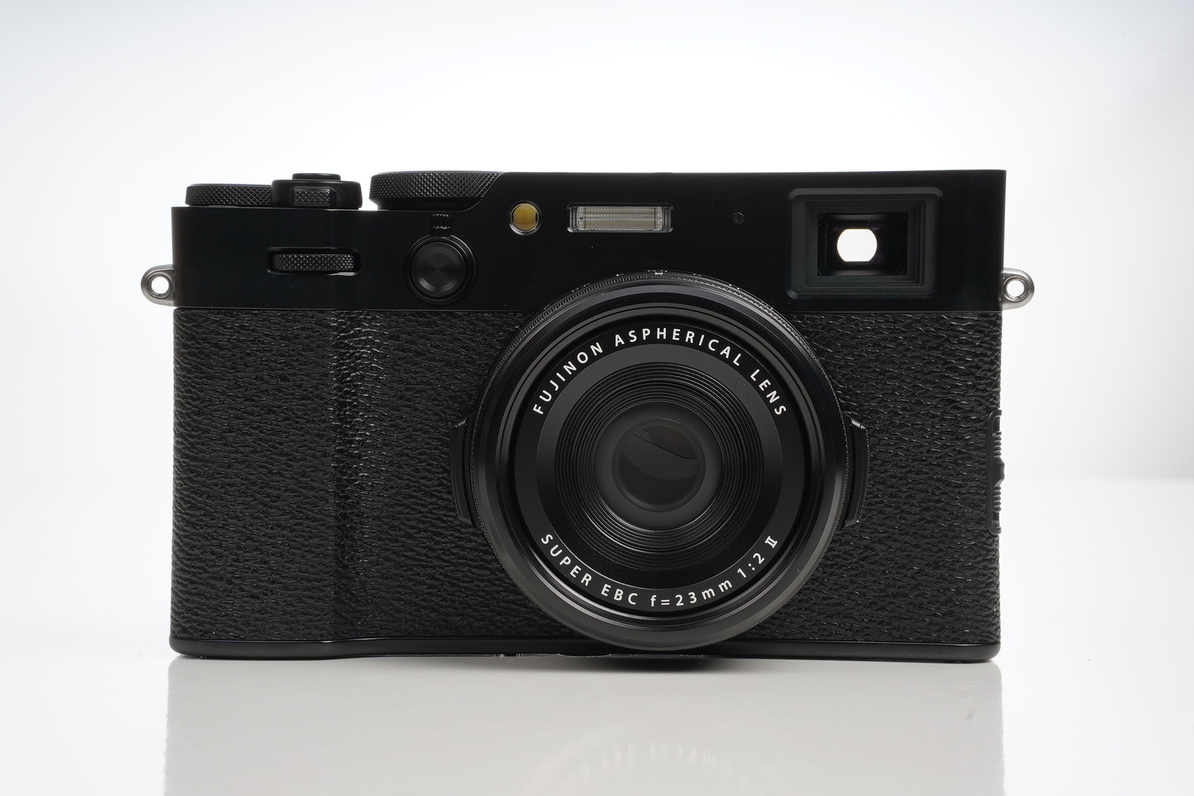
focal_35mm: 84
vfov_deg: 16.3
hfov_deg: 24.2
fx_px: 2786
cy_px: 398
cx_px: 597
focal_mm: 56
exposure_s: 1/250
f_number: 16
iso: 200
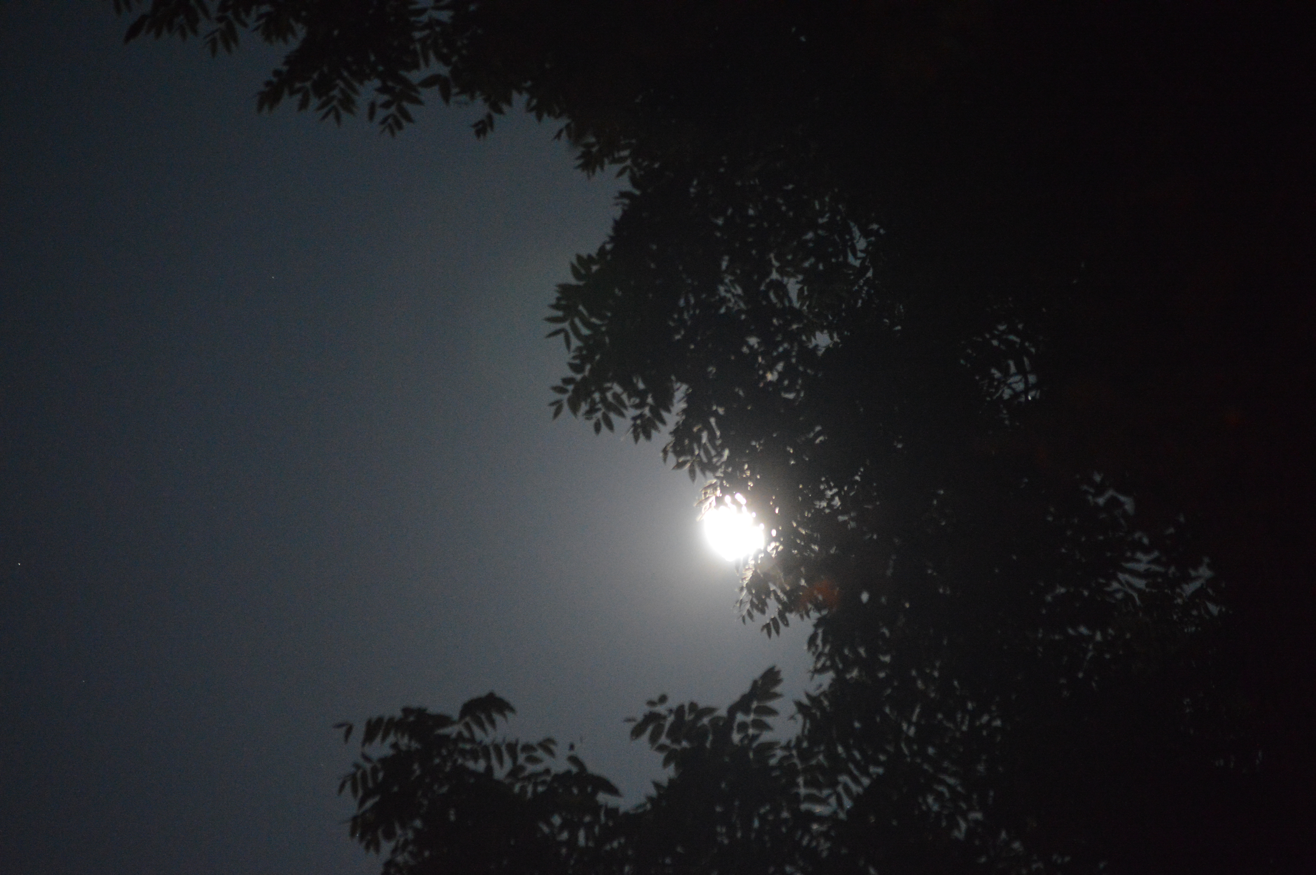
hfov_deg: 13.4
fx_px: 5588
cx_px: 658
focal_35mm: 153
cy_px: 438
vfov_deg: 9.0
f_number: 4.5
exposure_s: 1/3
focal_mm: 102
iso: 3200
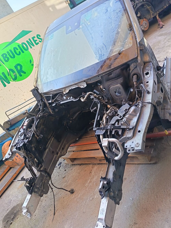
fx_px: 191
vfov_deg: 61.6
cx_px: 97
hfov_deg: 48.1
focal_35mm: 29
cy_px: 107
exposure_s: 1/100
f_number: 1.75
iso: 297
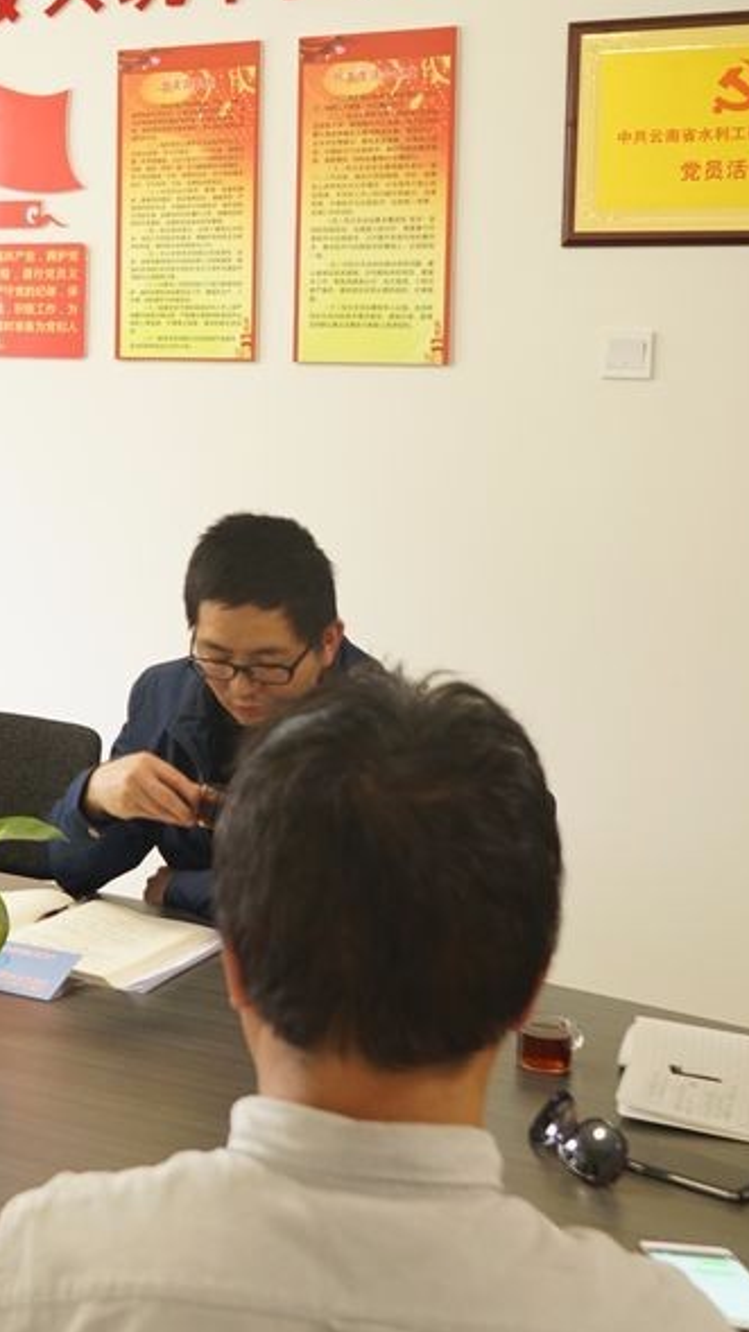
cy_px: 552
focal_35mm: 64
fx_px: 2261
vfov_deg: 32.8
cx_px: -242
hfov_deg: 17.6
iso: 640
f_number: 4
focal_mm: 24
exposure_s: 1/40
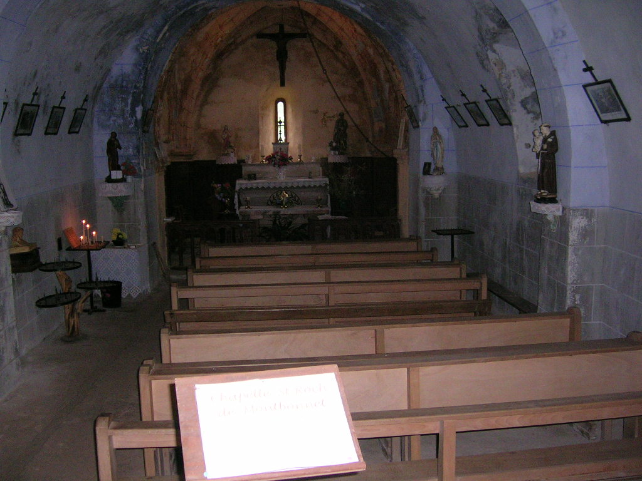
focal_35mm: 35
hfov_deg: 52.6
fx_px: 649
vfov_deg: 40.7
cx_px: 321
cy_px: 240
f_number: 2.8
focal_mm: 5.4
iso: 200
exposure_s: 1/60.1
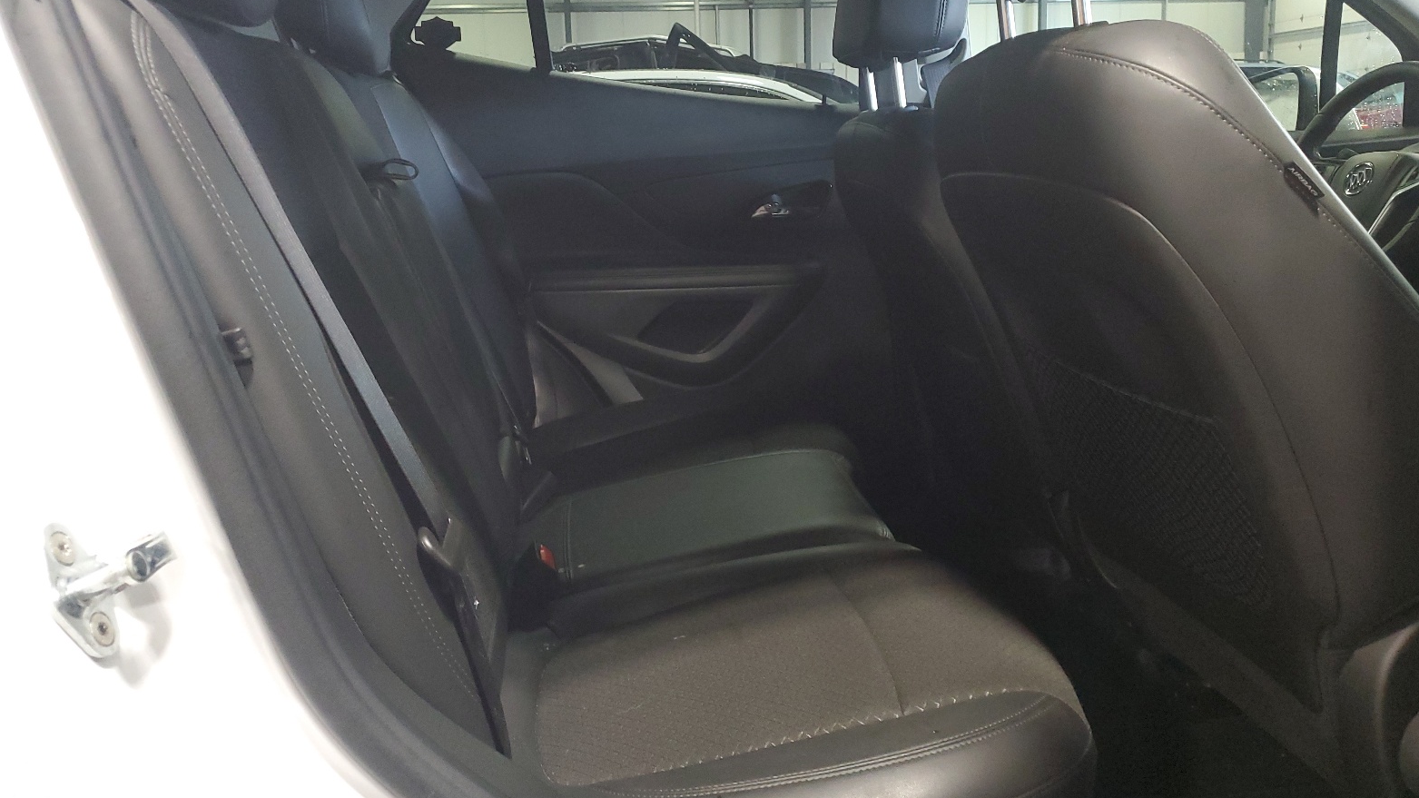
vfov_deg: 40.0
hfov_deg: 66.1
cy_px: 324
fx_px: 1091
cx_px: 725
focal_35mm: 29
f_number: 1.5
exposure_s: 1/40
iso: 299
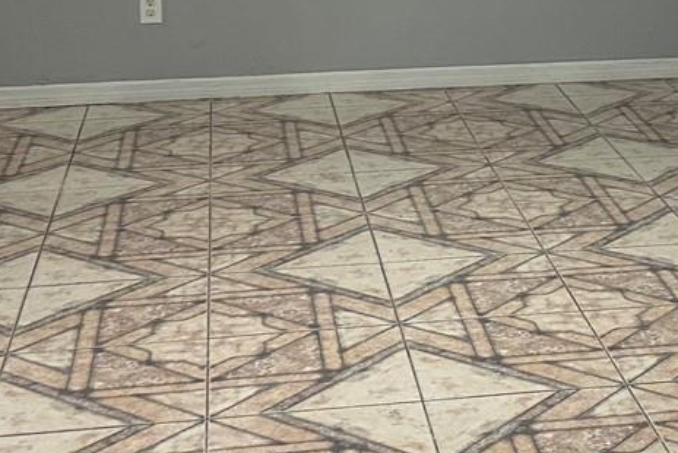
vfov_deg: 15.3
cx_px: 530
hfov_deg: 23.3
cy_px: -89
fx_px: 1621
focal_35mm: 86
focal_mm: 6.86
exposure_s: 1/60
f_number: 1.78
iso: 250
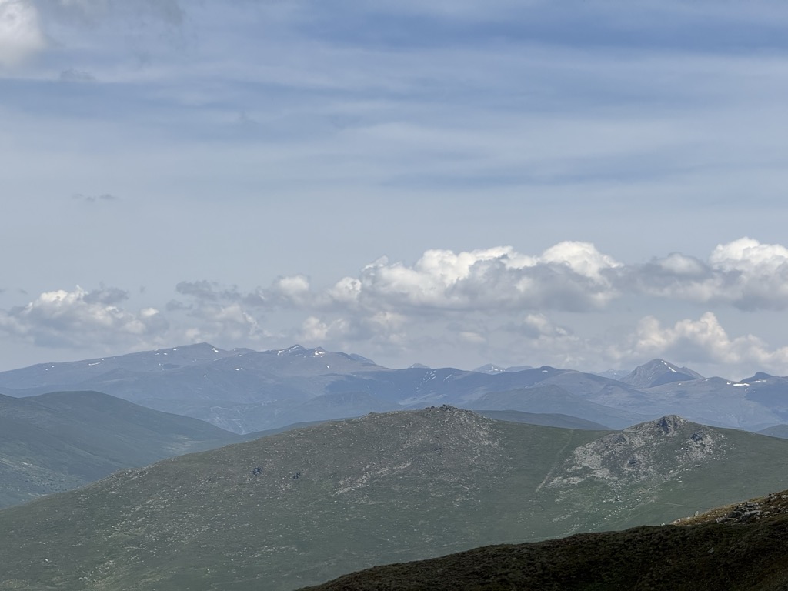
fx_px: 2732
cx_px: 394
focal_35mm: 120
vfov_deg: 12.3
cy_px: 296
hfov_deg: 16.4
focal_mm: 15.66
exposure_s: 1/2817
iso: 50
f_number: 2.8
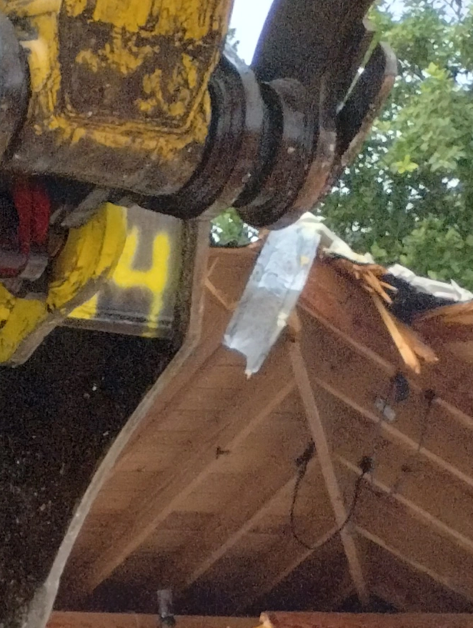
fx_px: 2362
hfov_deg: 10.7
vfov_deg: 13.1
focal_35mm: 130
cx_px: -392
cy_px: 1257
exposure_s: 1/423
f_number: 1.8
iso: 100
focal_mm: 4.27
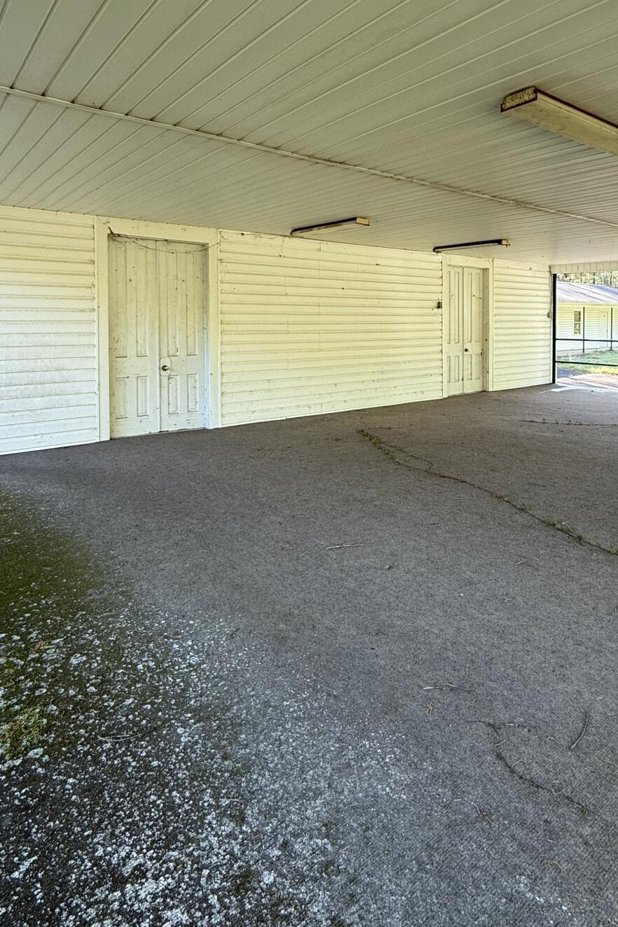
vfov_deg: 76.6
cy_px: 326
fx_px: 567
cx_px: 352
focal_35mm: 22
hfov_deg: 57.0
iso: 64
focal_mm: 2.22
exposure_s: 1/99
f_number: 2.2
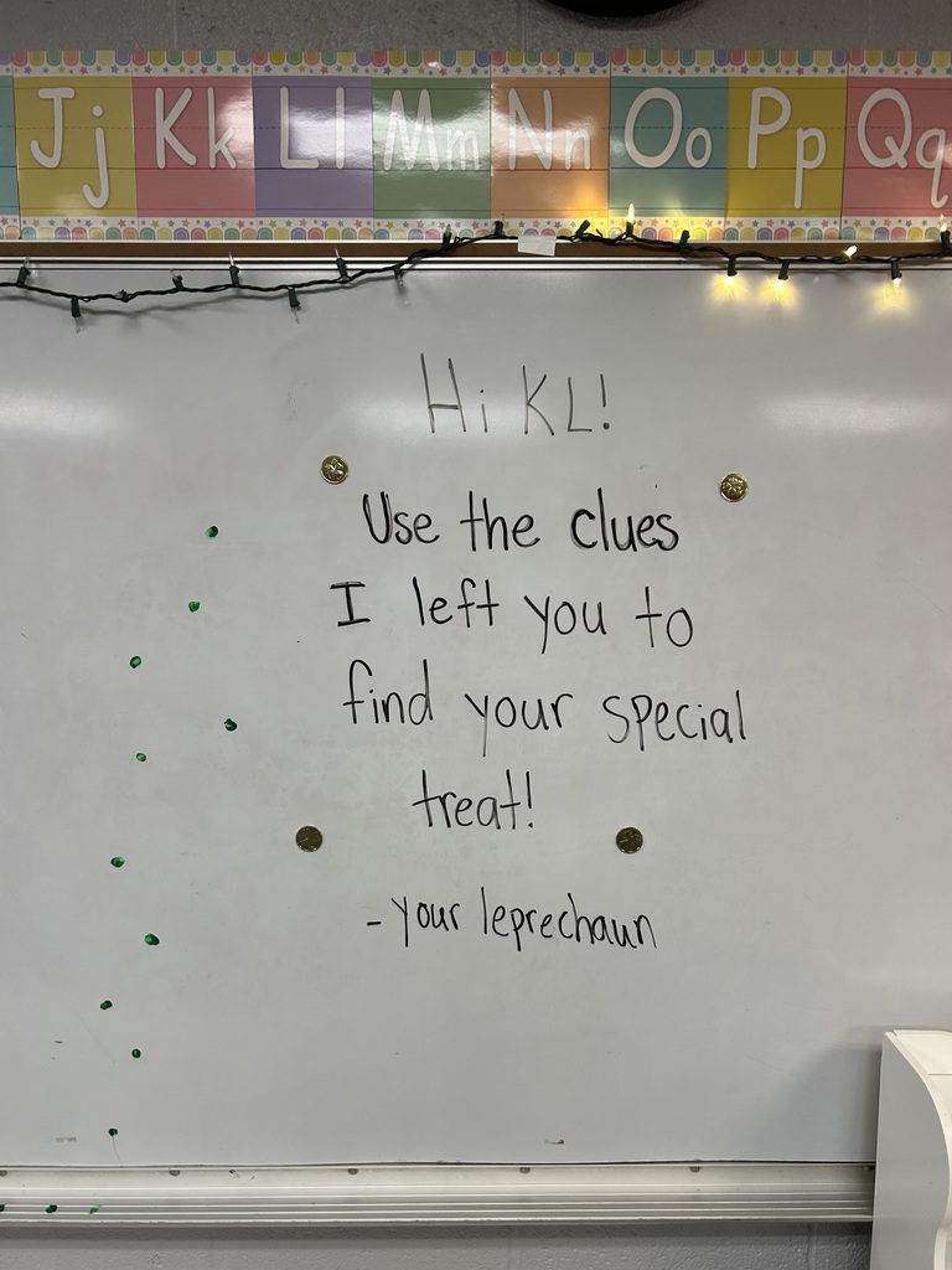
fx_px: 953
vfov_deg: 67.3
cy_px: 635
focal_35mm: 26
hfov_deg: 53.1
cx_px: 476
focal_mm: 5.7
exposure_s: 1/60
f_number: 1.5
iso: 80
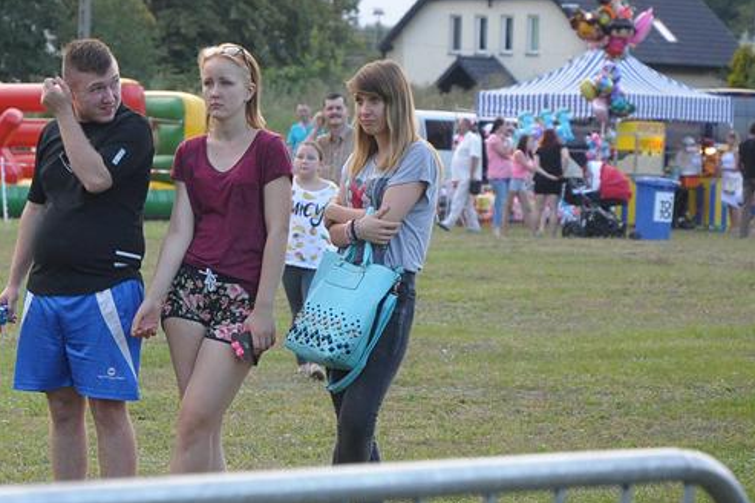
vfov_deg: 7.6
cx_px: 233
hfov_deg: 11.4
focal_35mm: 181
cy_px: 255
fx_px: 3793
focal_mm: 70
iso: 1250
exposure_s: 1/400
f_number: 5
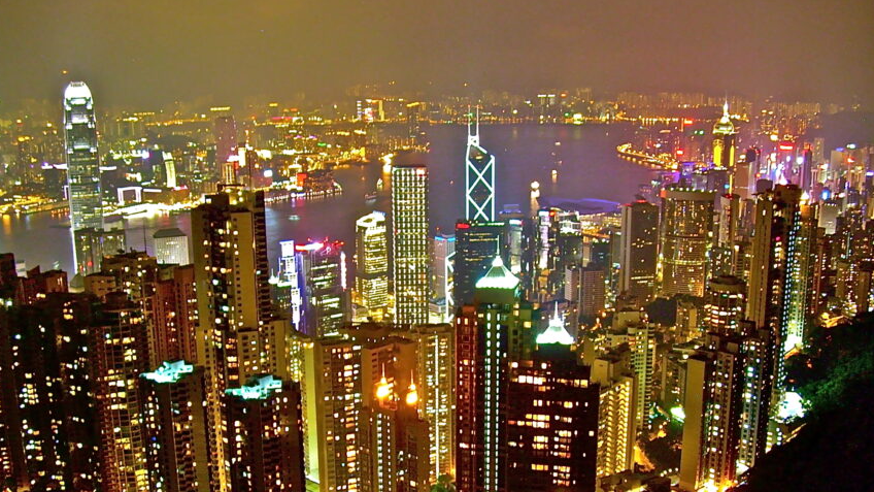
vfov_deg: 28.2
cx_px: 436
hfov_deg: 48.4
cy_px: 313
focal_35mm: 42
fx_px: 973
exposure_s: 2
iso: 200
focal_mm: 6.3
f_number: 2.8
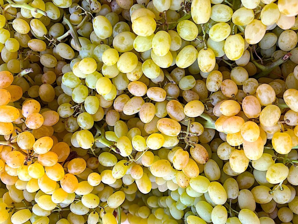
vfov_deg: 53.1
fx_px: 224
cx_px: 149
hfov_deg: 67.3
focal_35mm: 26
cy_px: 112
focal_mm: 5.1
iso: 40
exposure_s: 1/261
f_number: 1.6
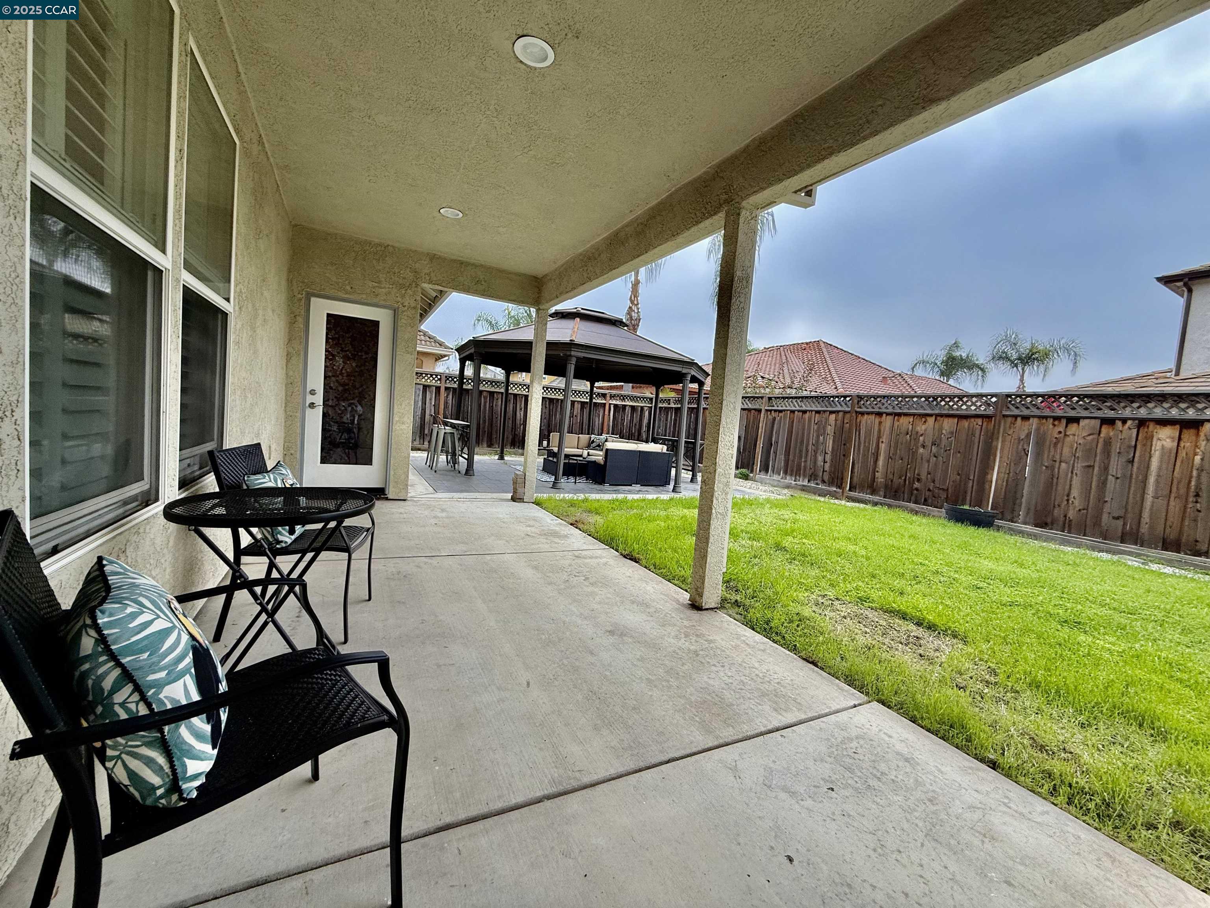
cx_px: 605
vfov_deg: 85.7
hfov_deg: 102.1
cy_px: 454
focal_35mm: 14
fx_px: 489
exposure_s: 1/178
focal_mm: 2.22
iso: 64
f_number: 2.2
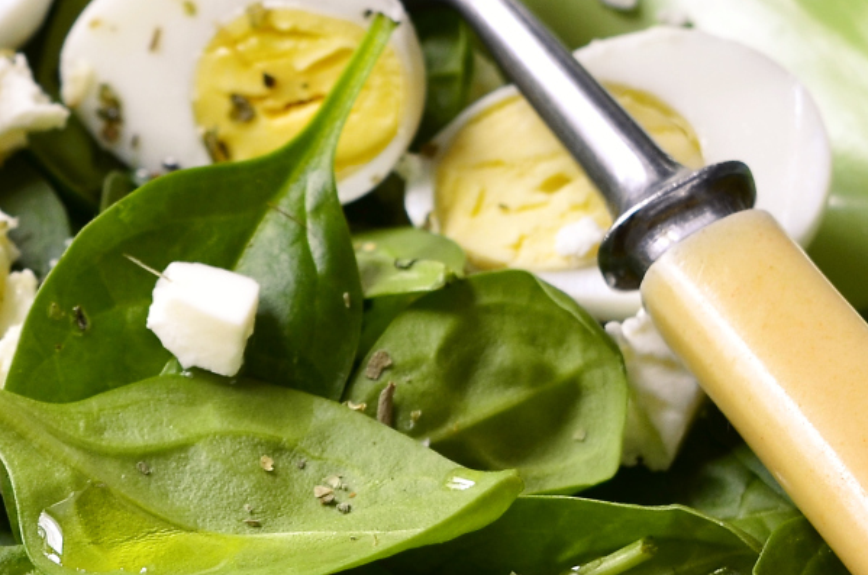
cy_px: 479
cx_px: -230
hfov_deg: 6.4
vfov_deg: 4.3
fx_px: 7701
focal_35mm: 320
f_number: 5.6
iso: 200
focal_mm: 60
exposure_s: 1/10
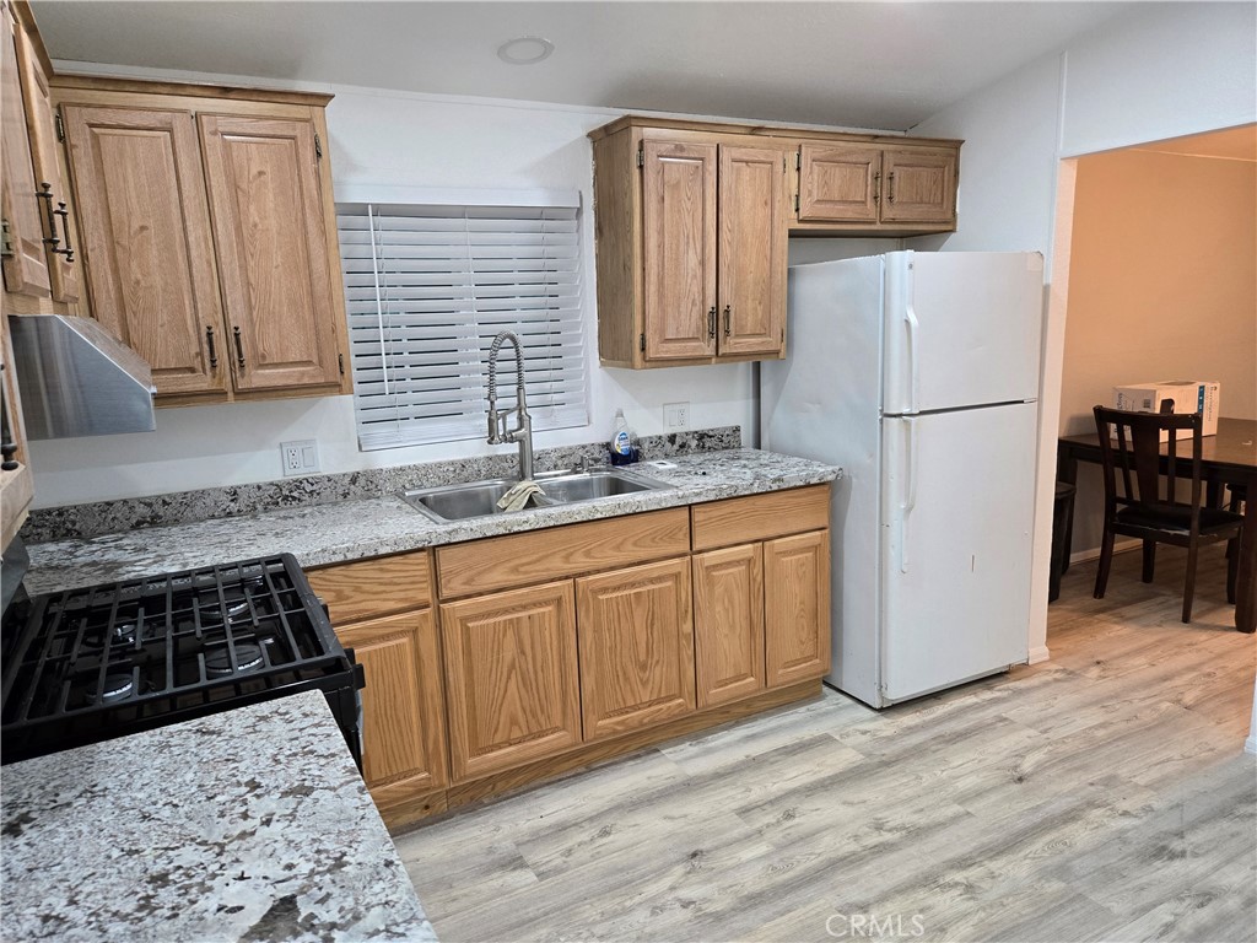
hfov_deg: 73.9
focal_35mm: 23
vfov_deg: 58.9
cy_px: 472
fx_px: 835
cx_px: 628
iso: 320
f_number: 1.8
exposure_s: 1/120
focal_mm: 5.4
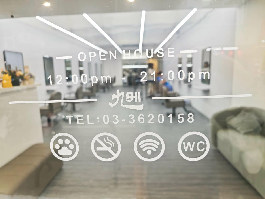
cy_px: 100
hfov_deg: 73.9
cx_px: 132
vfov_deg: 58.9
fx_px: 176
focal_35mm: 23
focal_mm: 8.72
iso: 320
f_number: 2
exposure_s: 1/600
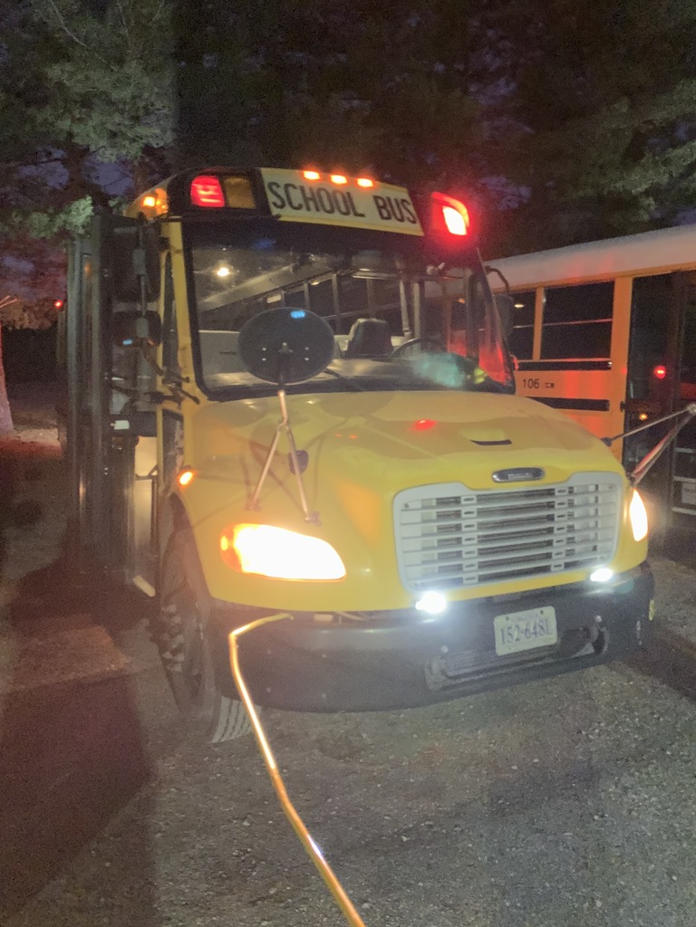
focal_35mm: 26
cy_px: 464
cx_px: 348
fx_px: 697
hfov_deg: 53.1
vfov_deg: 67.3
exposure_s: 1/14
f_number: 1.8
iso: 2000
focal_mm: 4.25
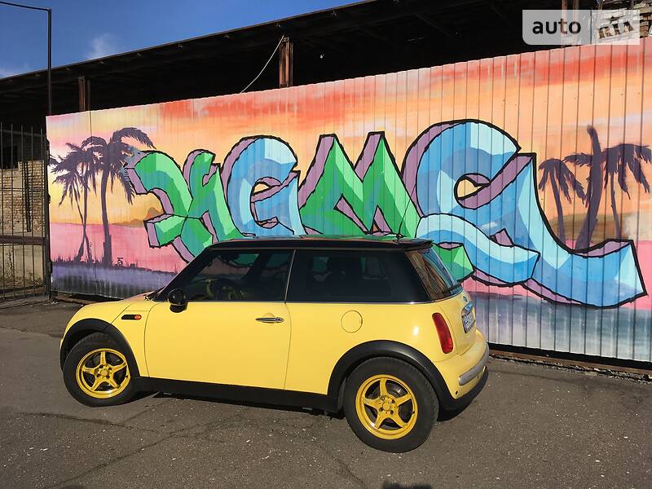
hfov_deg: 61.7
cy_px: 244
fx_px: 546
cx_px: 326
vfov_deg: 48.2
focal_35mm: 29
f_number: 2.2
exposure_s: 1/3077
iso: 25
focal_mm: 4.2
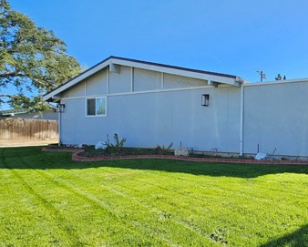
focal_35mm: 24
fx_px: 219
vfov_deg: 58.6
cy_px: 141
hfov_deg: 61.5
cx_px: 265
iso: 50
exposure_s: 1/866
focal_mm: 2.2
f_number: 2.2
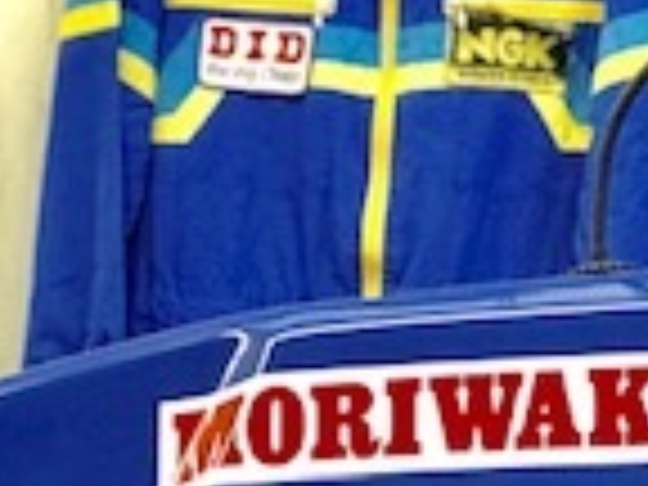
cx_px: -324
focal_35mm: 254
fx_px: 4755
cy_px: 1017
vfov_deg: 5.7
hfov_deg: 7.7
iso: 250
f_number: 2.8
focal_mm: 6.6
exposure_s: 1/60
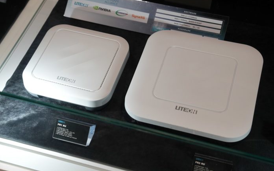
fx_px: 508
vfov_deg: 19.1
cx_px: 132
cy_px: 81
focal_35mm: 68
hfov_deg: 30.2
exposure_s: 1/60
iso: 200
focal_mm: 58
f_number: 4
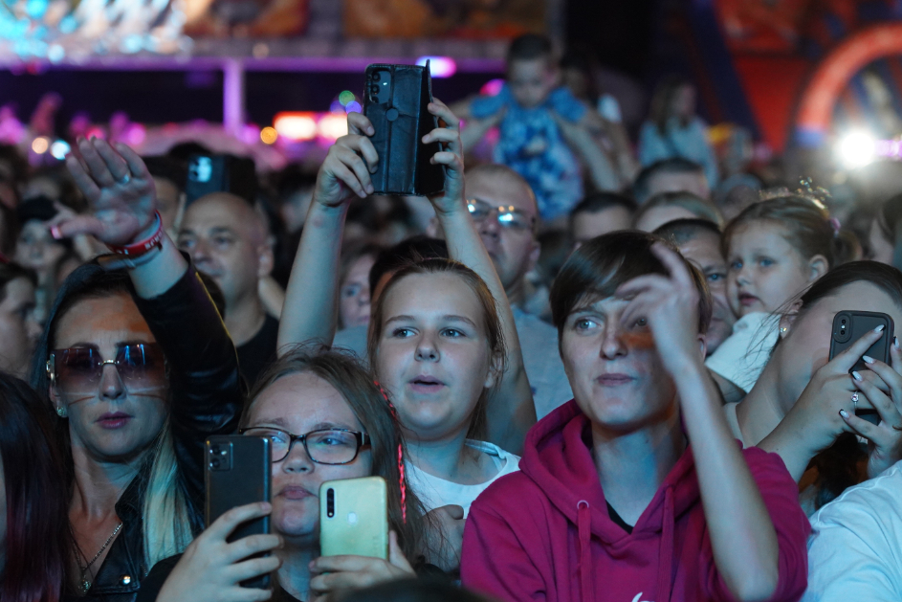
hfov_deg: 15.6
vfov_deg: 10.5
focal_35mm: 131
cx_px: 483
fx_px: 3283
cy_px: 409
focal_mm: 95
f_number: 4
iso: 4000
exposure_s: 1/100
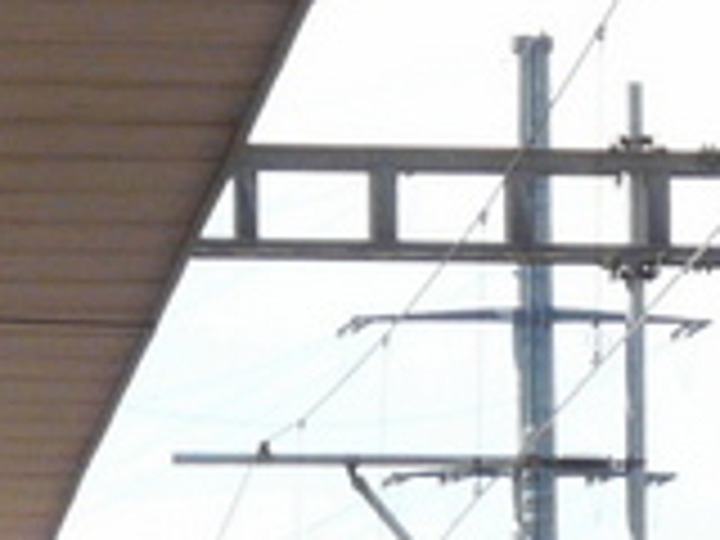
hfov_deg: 3.0
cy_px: 1444
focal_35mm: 661
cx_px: 1620
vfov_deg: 2.2
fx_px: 13749
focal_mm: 17.5
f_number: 5.6
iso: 100
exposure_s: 1/200
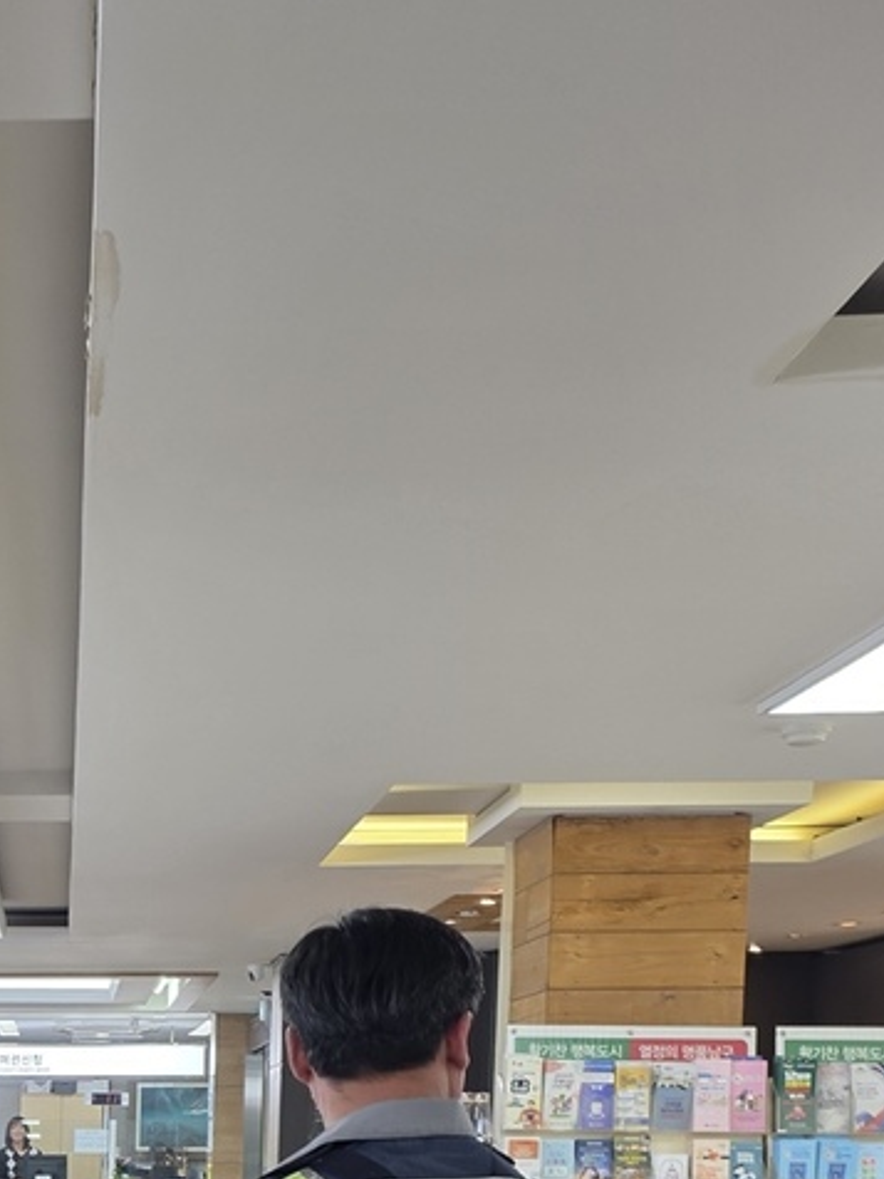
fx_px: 1975
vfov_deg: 29.9
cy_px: 1298
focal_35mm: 58
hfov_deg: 23.7
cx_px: -84
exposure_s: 1/120
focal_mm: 6.25
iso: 80
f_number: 1.7
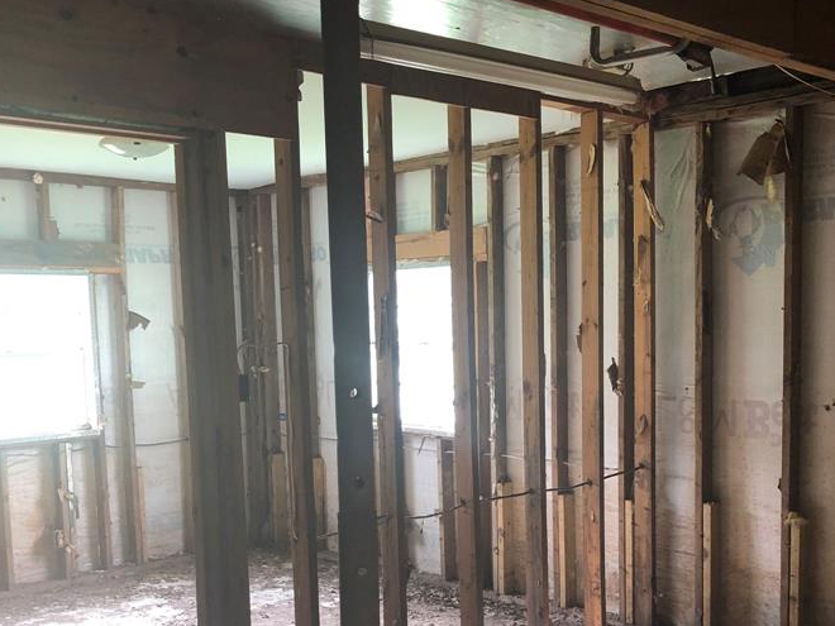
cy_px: 446
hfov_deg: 42.1
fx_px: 1085
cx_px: 429
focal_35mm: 45
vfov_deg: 31.8
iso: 40
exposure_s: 1/20
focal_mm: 3.99
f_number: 1.8
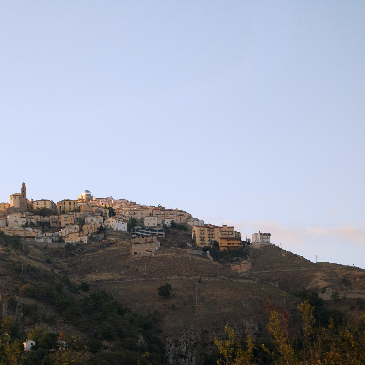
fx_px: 1380
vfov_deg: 15.1
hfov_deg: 15.0
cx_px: 83
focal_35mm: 116
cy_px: 191
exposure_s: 1/160
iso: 200
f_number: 6.3
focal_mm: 55
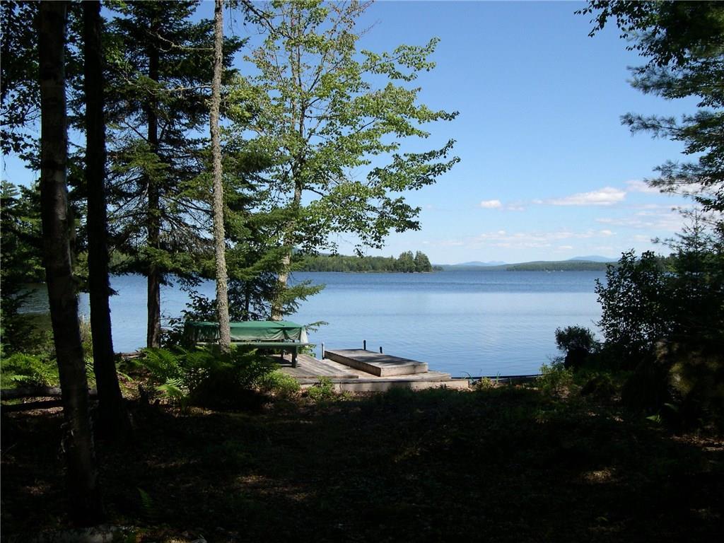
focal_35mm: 38
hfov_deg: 49.0
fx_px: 795
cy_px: 272
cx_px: 362
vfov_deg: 37.7
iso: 100
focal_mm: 8
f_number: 7.6
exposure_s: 1/160
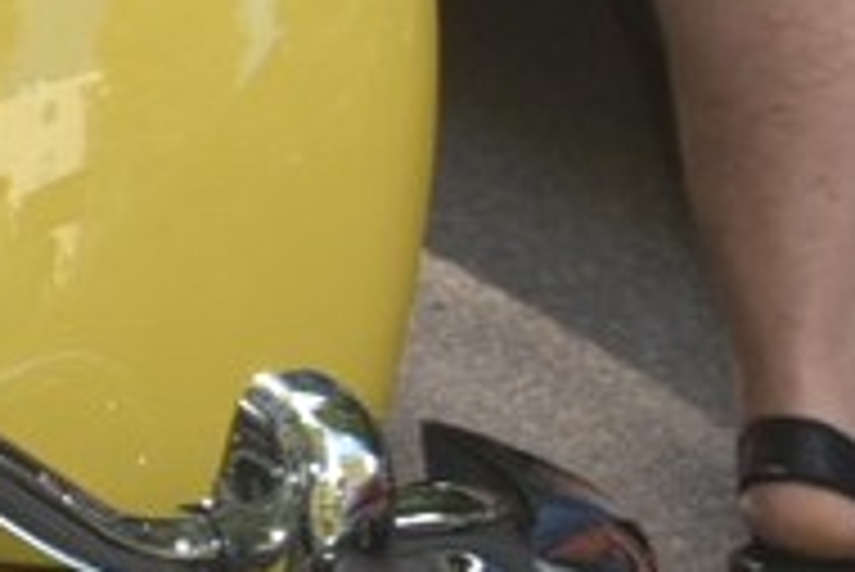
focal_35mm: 241
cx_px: -1773
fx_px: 5728
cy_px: -680
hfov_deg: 7.4
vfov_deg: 5.6
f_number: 7.1
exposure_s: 1/200
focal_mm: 34
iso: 400
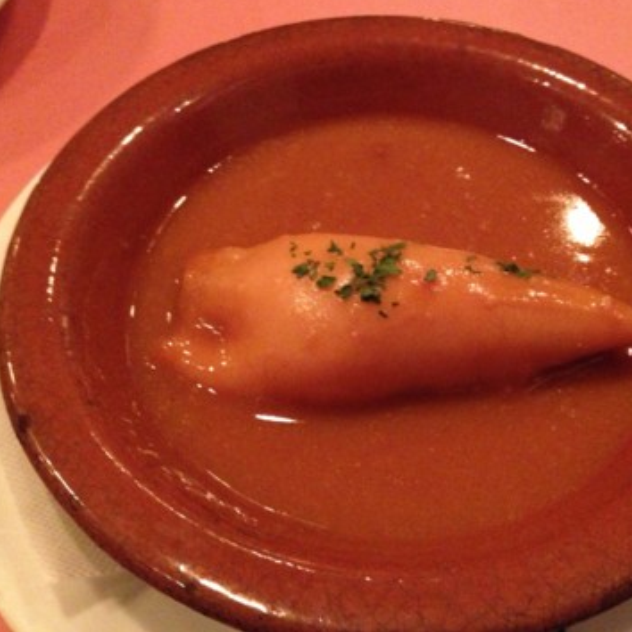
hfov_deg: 39.8
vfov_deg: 40.0
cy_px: 312
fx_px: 868
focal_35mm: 42
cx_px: 389
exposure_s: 1/15
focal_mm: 4.28
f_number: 2.4
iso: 800
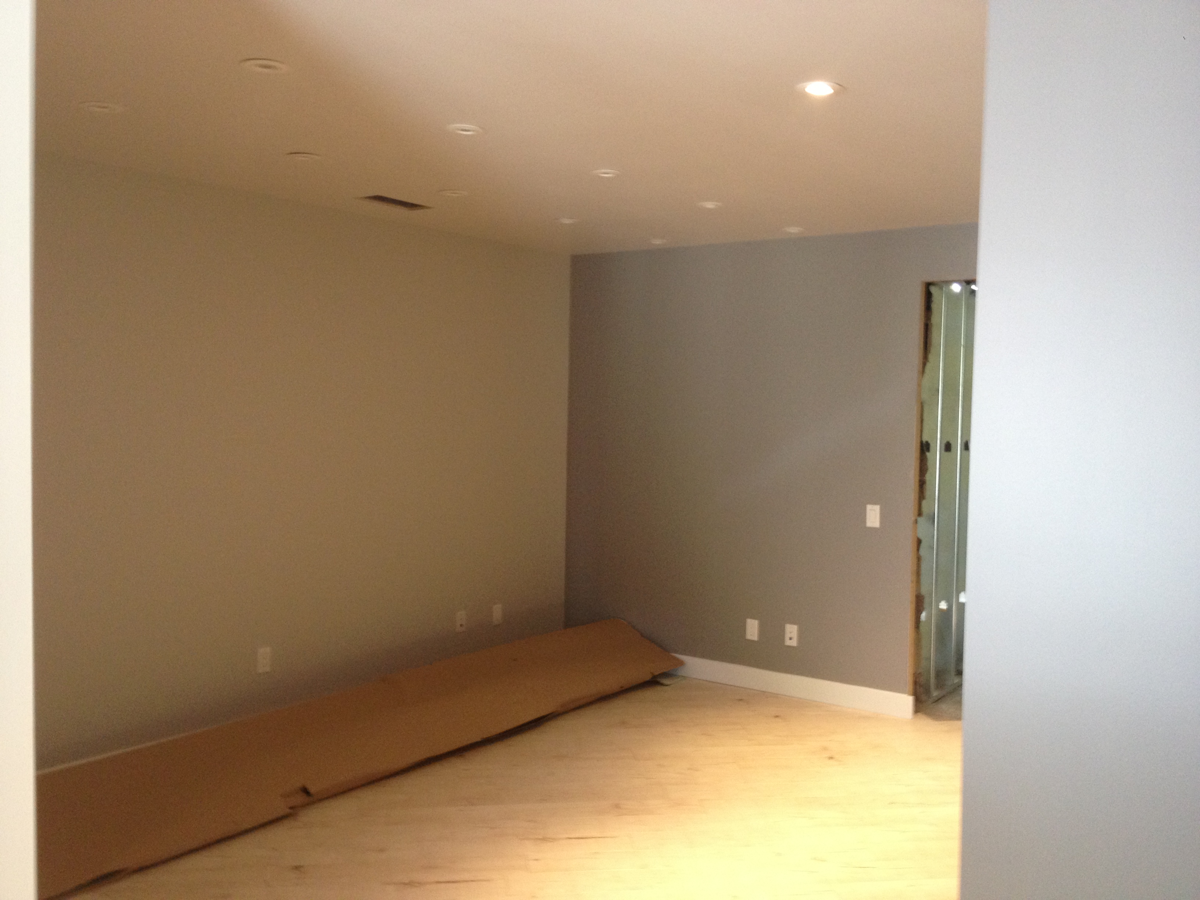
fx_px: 1213
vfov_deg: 40.7
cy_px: 450
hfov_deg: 52.6
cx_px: 600
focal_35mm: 35
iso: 160
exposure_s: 1/20
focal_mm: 4.28
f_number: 2.4
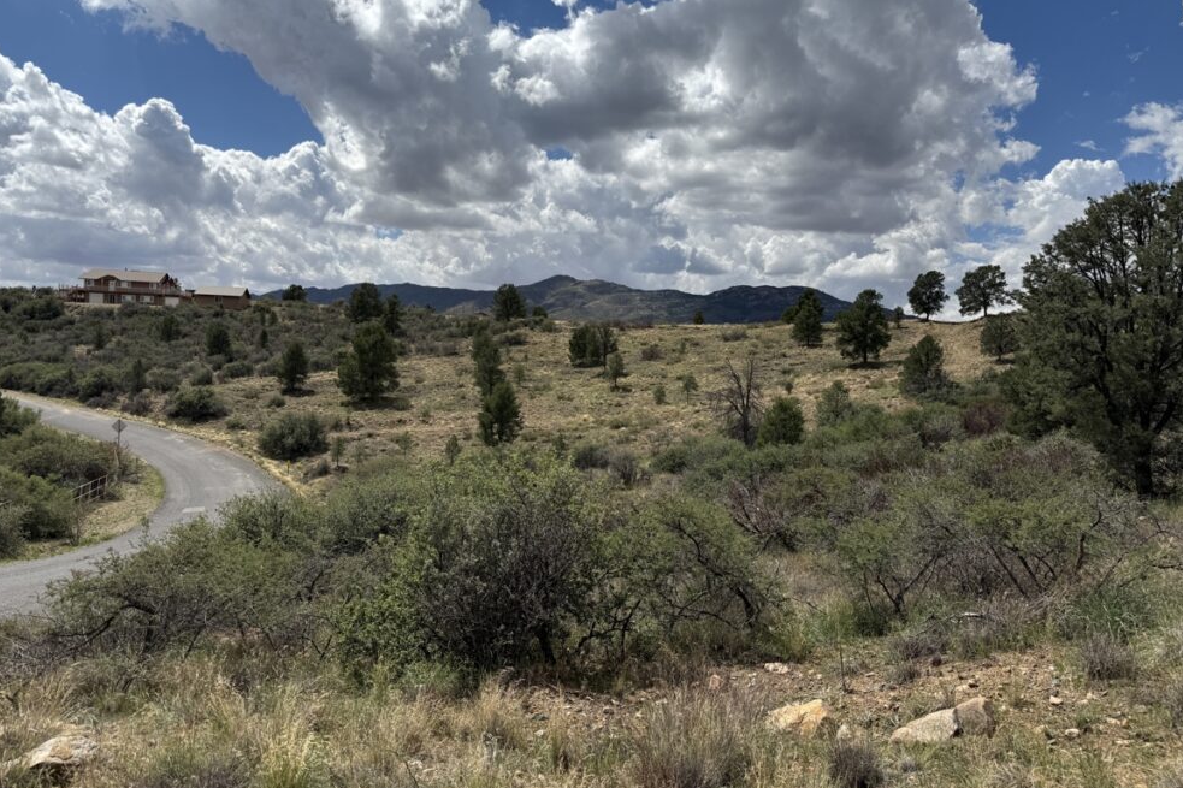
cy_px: 363
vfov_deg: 49.5
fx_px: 854
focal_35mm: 26
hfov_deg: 69.4
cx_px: 590
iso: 80
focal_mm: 6.76
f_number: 1.78
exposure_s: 1/9091
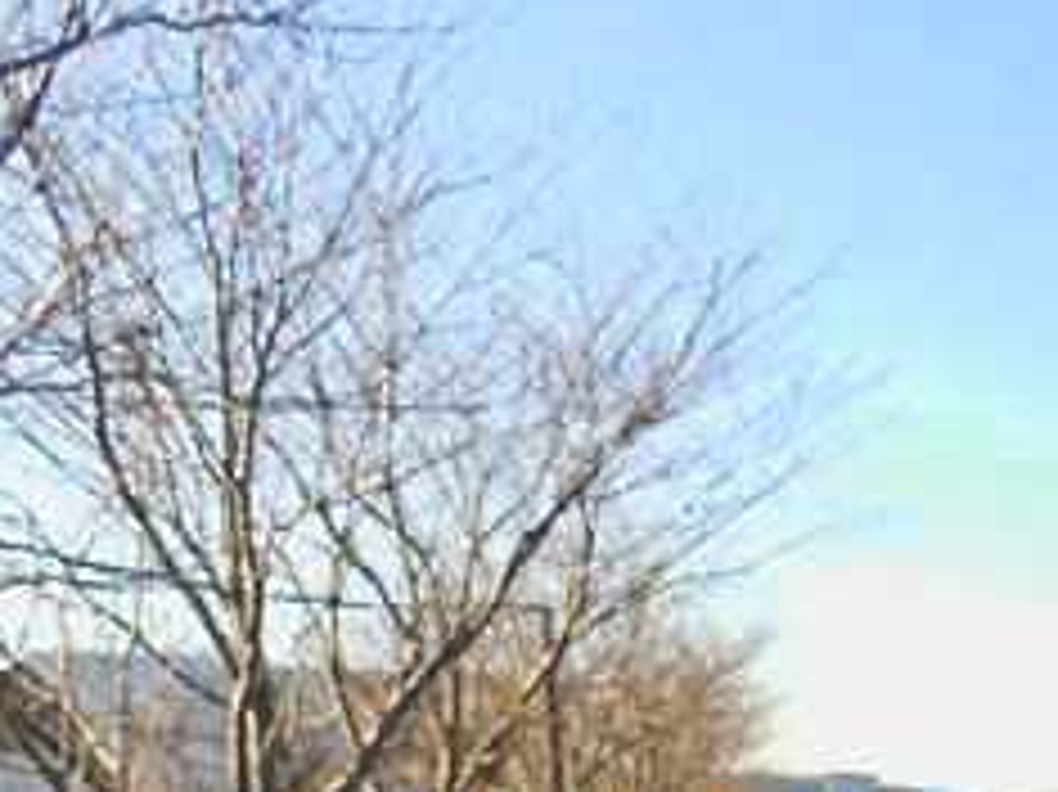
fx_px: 2077
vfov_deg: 20.3
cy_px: 927
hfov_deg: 27.7
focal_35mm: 68
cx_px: 923
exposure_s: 1/320
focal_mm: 4.5
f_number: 3.3
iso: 125
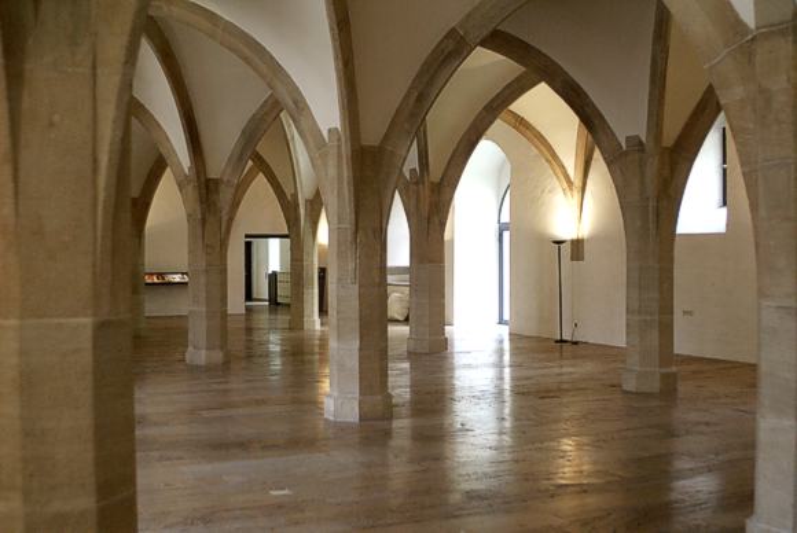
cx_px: 398
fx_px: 931
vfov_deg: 32.0
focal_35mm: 42
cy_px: 266
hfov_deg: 46.4
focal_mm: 28
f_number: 2.8
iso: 250
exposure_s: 1/50
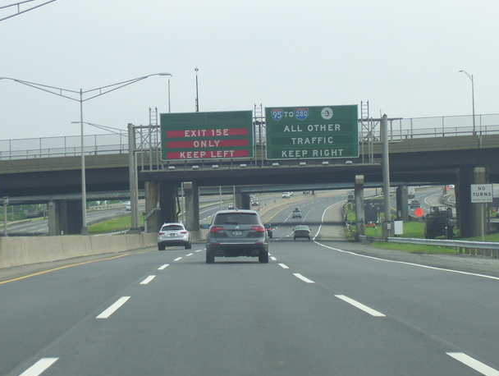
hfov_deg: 13.9
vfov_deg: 10.5
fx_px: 2050
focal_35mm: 142
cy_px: 135
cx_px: 217
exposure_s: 1/250
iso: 80
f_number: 4.6
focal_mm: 18
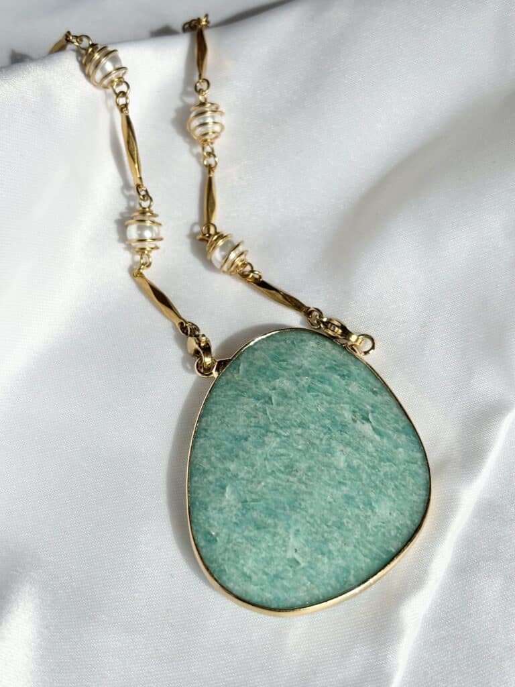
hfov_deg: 28.0
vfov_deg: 36.8
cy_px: 344
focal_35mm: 52
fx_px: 1032
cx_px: 258
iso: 32
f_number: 1.6
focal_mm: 5.96
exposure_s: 1/2513
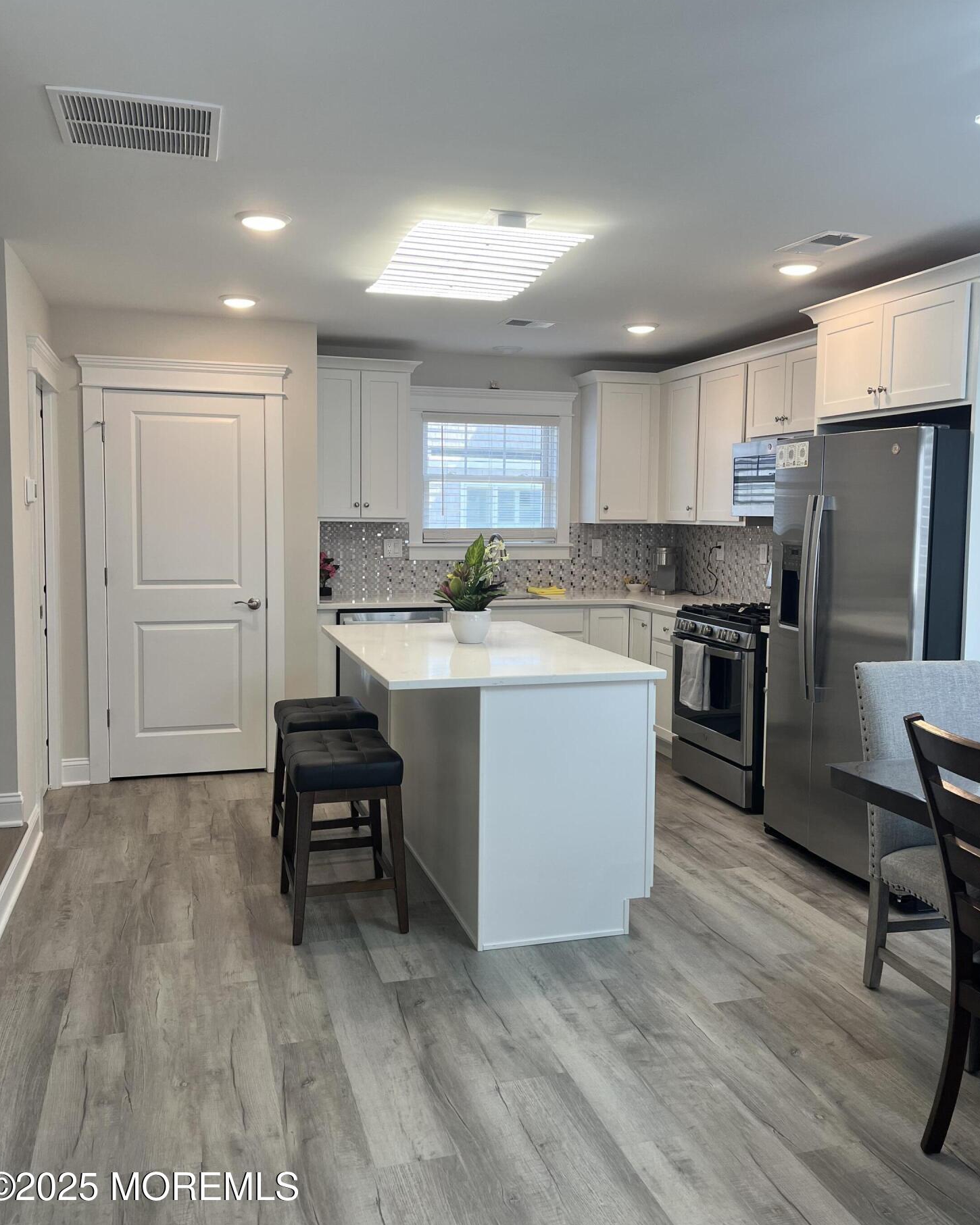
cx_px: 490
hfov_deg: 51.5
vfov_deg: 62.2
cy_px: 573
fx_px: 1015
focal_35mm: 28
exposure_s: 1/129
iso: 50
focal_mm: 5.1
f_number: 1.6
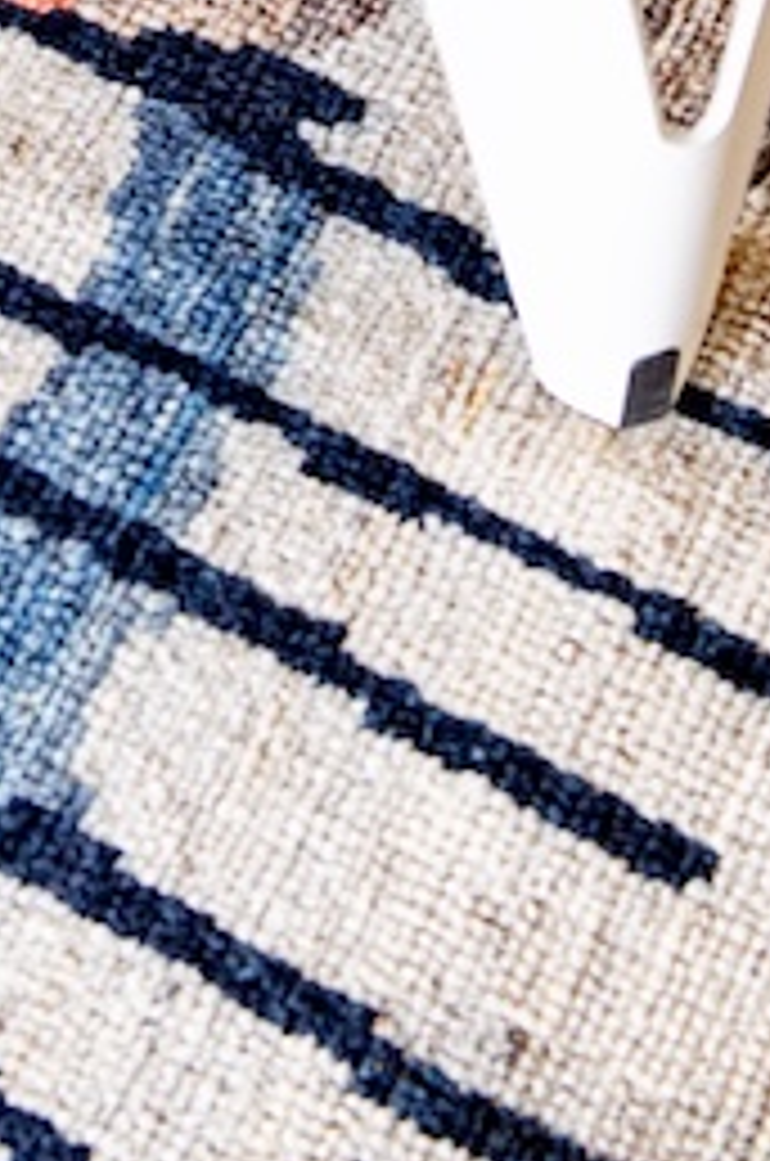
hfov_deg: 9.7
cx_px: -23
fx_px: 4510
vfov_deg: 14.0
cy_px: -428
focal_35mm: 140
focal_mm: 40
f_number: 4.5
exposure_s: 1/100
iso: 400
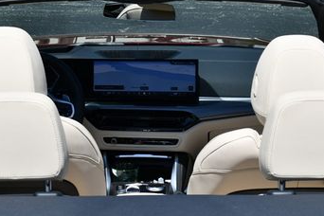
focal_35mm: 120
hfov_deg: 17.1
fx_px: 1080
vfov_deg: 11.4
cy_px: 41
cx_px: 134
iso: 100
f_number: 8
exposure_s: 1/250
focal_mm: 32
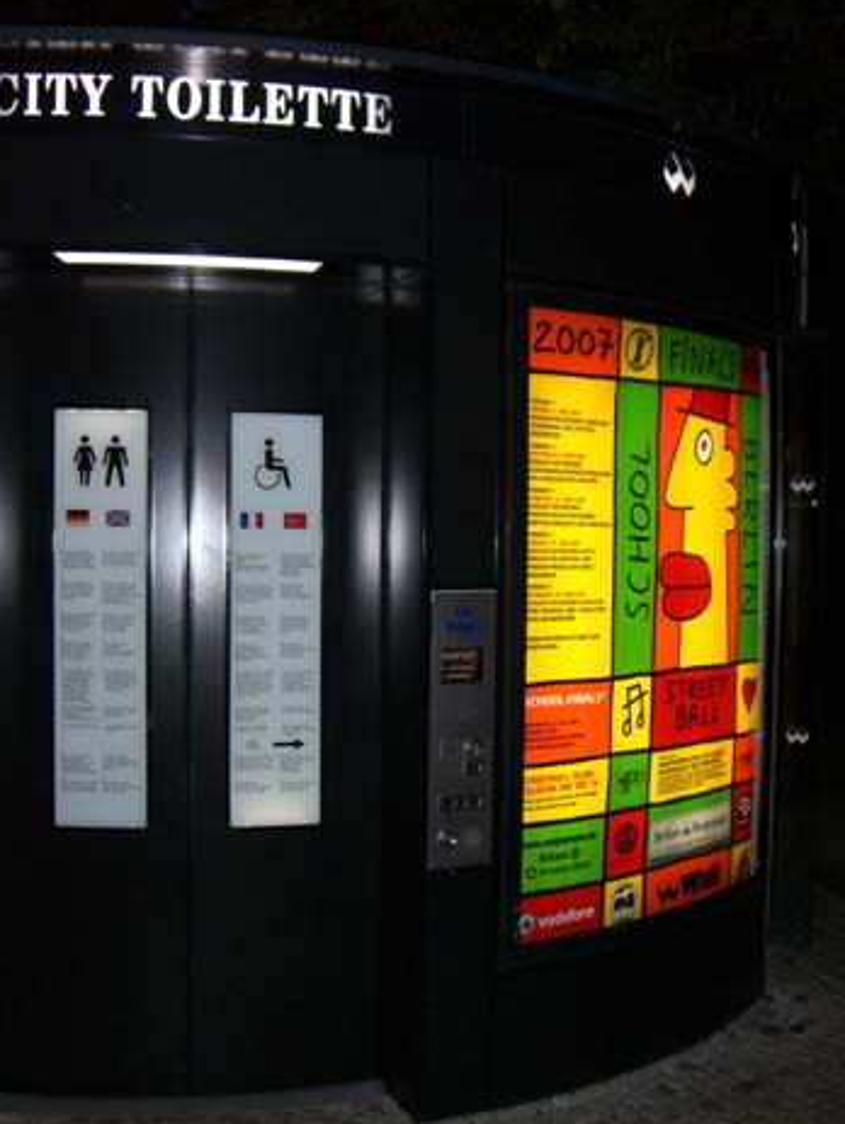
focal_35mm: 41
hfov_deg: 35.2
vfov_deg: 45.7
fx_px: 1333
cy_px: 554
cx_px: 409
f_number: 2.7
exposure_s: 1/60
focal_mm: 6.2
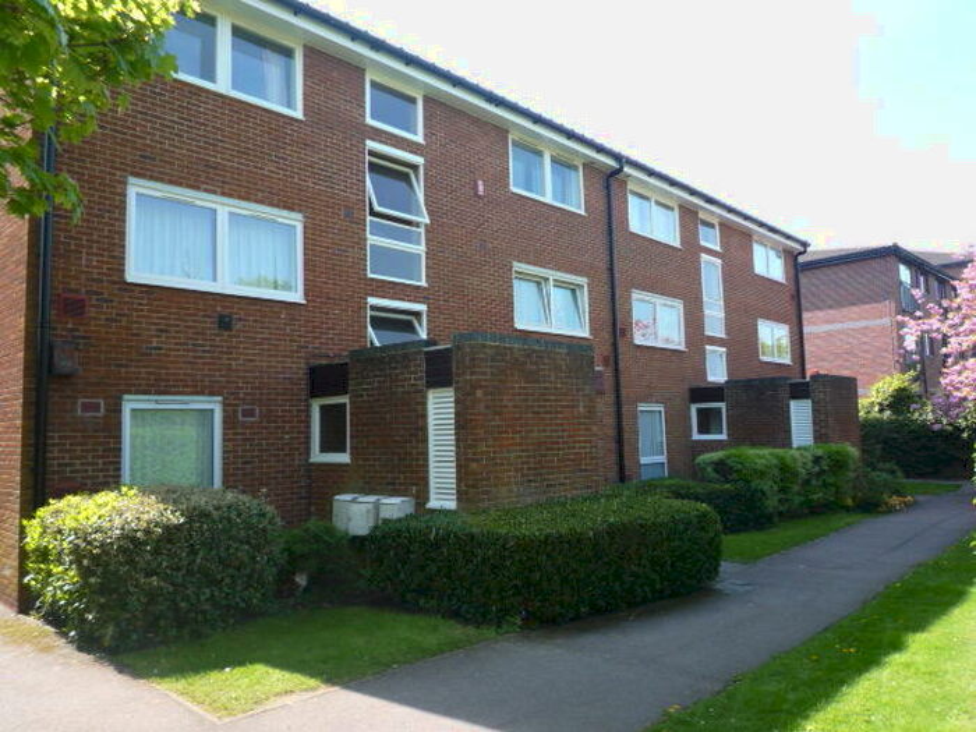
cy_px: 366
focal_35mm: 25
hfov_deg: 69.4
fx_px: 705
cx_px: 488
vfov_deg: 54.9
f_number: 2.8
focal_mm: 4.4
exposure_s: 1/250
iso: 100
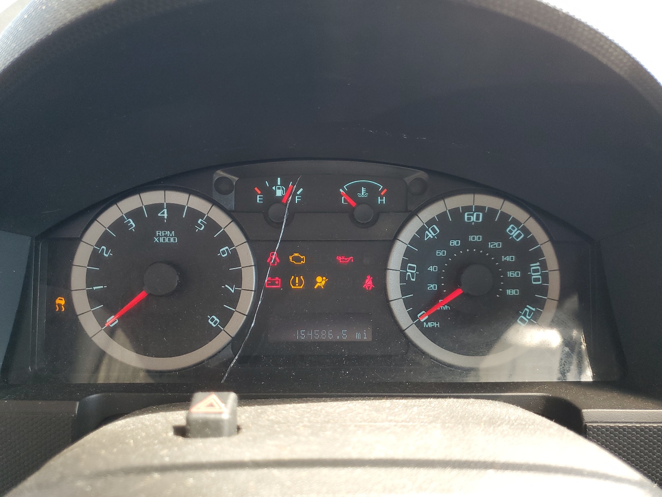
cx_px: 331
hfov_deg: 67.3
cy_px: 248
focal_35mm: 26
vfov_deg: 53.1
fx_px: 497
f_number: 1.5
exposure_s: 1/120
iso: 85
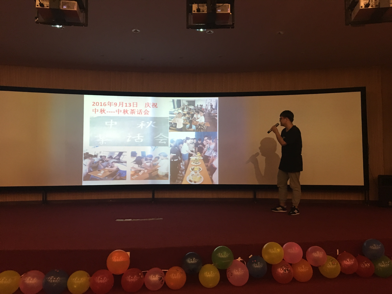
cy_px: 147
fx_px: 328
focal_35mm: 29
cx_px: 196
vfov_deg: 48.2
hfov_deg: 61.7
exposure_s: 1/33
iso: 200
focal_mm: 4.15
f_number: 2.2
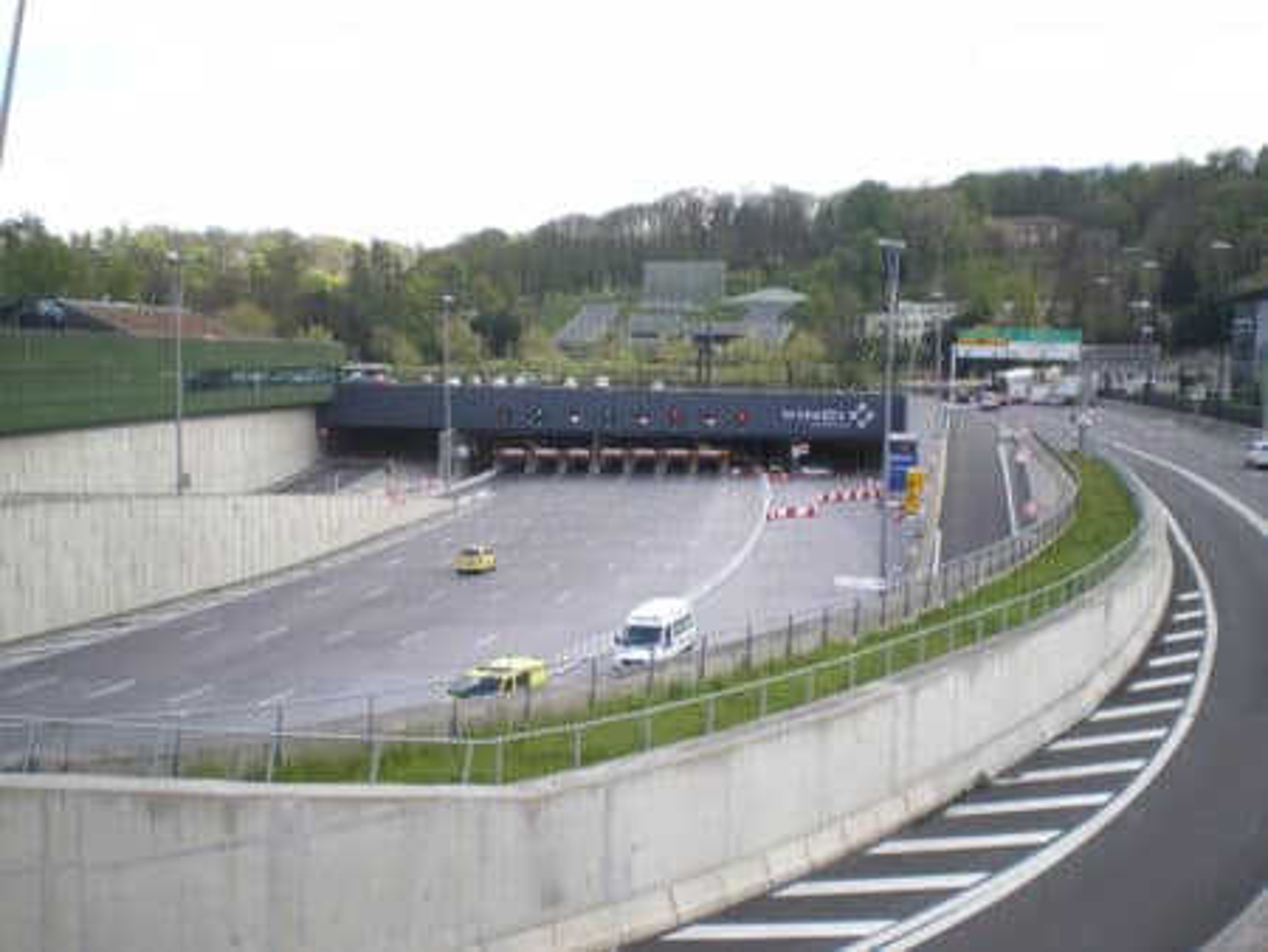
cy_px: 476
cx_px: 634
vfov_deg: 34.4
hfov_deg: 44.8
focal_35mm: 42
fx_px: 1539
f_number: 4.9
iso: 50
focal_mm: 7.4
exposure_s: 1/125
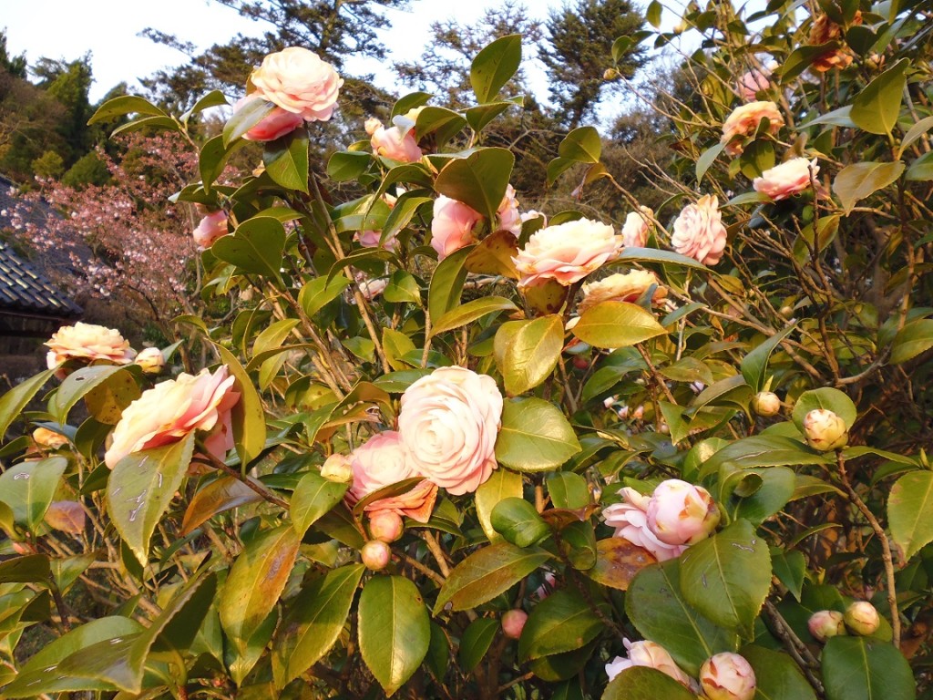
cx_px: 466
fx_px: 647
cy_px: 350
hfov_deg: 71.6
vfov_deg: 56.8
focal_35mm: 24
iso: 100
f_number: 2.8
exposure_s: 1/125
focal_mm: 4.3
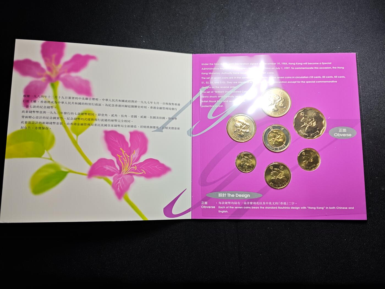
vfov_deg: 56.8
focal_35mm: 24
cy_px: 144
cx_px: 192
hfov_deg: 71.6
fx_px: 267
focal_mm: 5.84
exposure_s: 1/100
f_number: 1.6
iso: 64
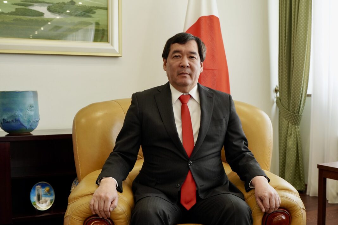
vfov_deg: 31.9
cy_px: 112
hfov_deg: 46.4
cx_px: 169
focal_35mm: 42
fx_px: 394
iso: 800
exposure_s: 1/125
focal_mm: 28
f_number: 4.5
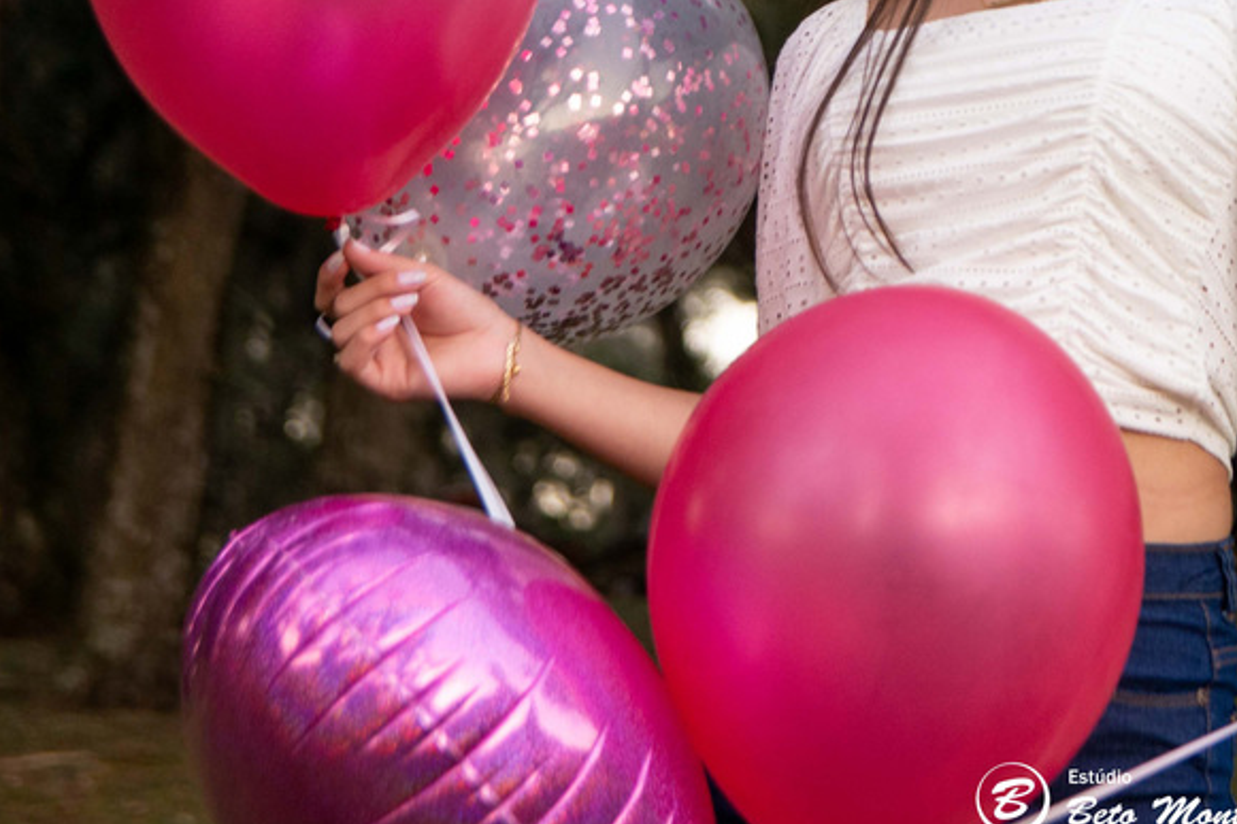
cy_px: 28
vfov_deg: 8.8
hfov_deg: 13.1
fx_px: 5324
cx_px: 1137
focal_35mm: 155
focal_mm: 50
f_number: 2.8
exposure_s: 1/160
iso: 400
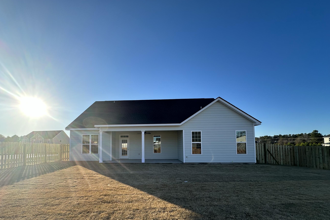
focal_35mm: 17
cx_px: 147
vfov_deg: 69.2
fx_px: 156
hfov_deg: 92.9
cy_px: 139
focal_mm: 2.22
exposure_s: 1/1159
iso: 40
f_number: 2.2
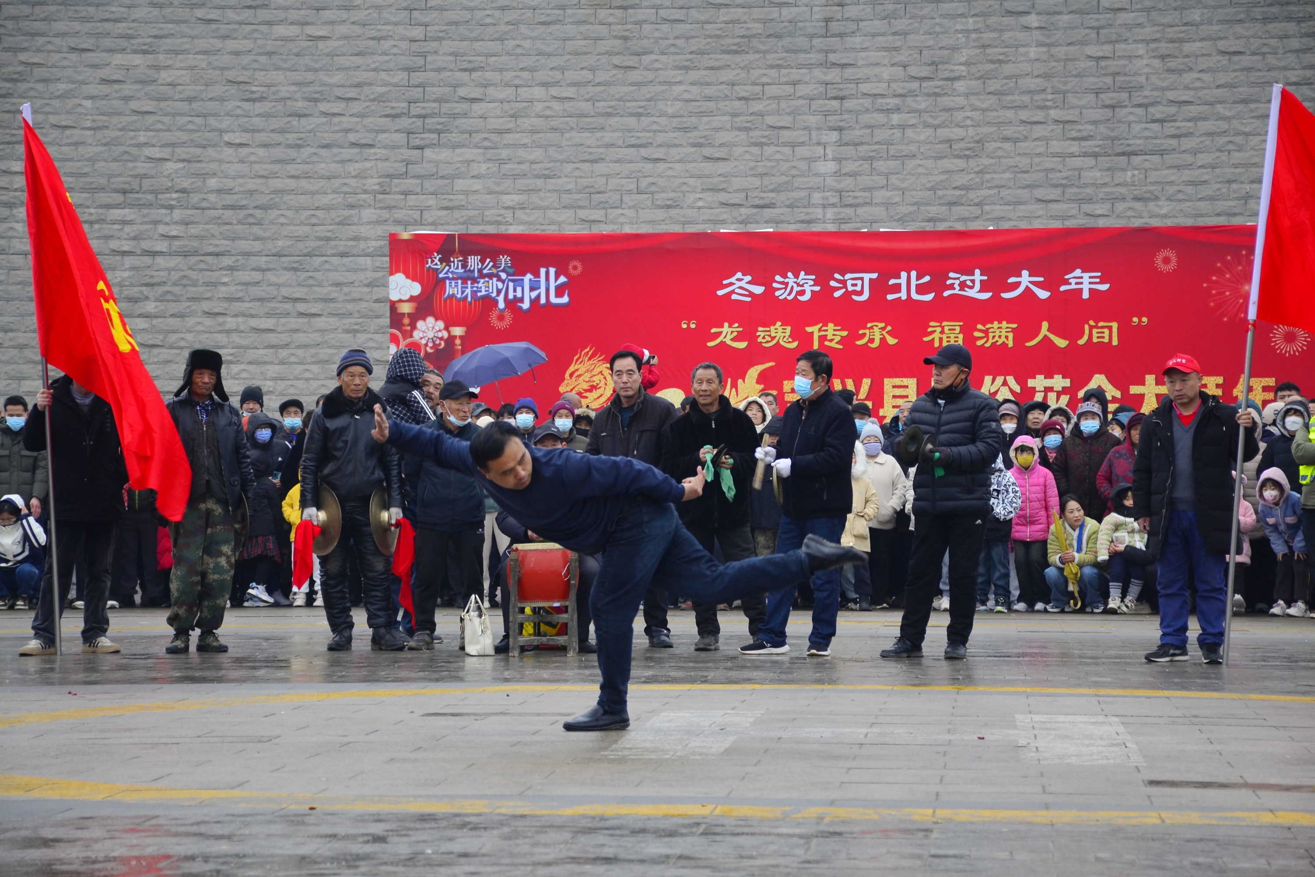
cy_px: 438
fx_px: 3835
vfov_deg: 13.0
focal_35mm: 105
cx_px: 658
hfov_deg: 19.5
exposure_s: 1/60
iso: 320
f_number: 5
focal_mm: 70
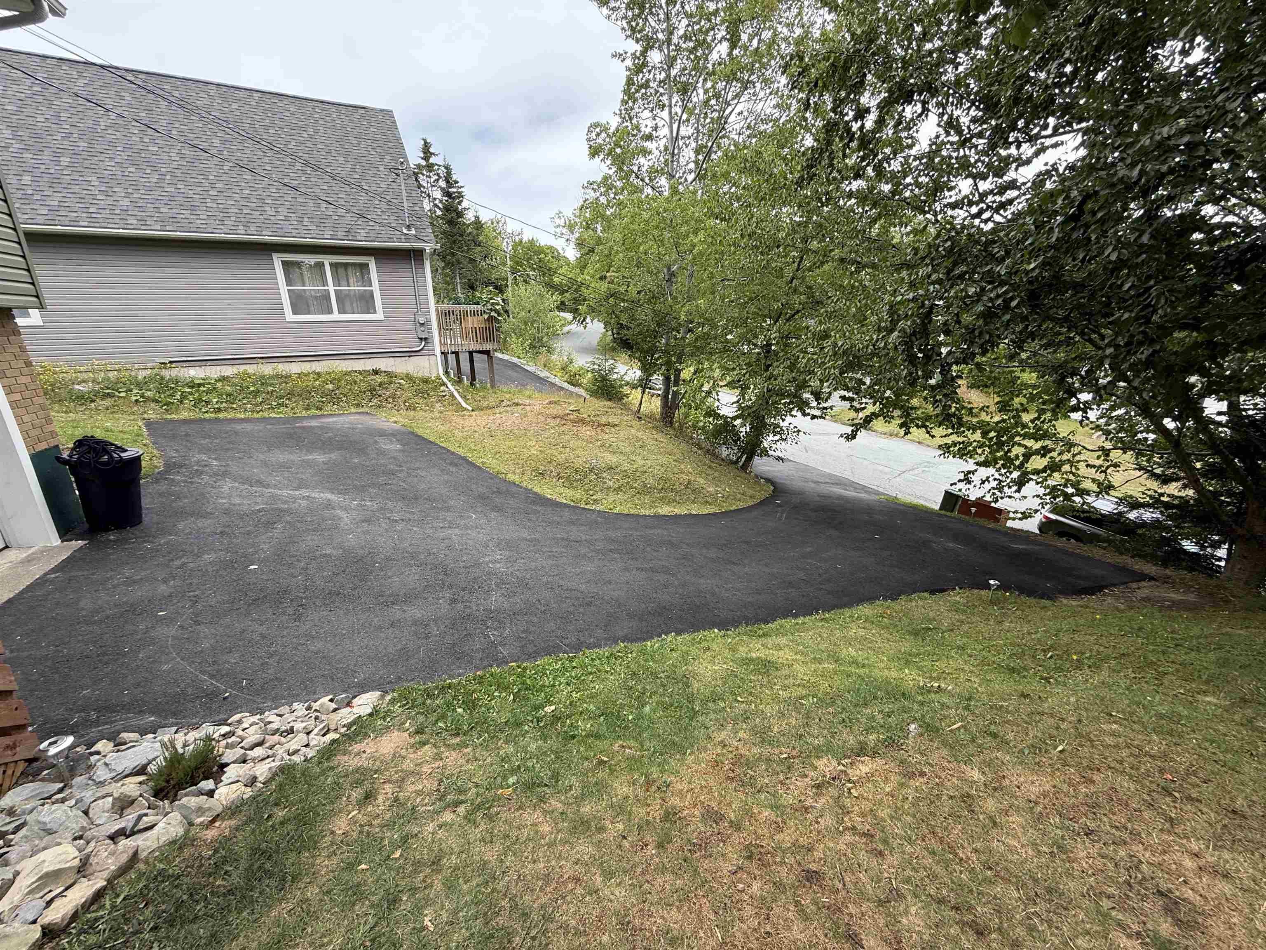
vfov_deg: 85.7
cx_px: 633
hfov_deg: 102.1
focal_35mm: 14
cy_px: 475
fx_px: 512
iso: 50
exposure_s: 1/270
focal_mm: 2.22
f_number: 2.2
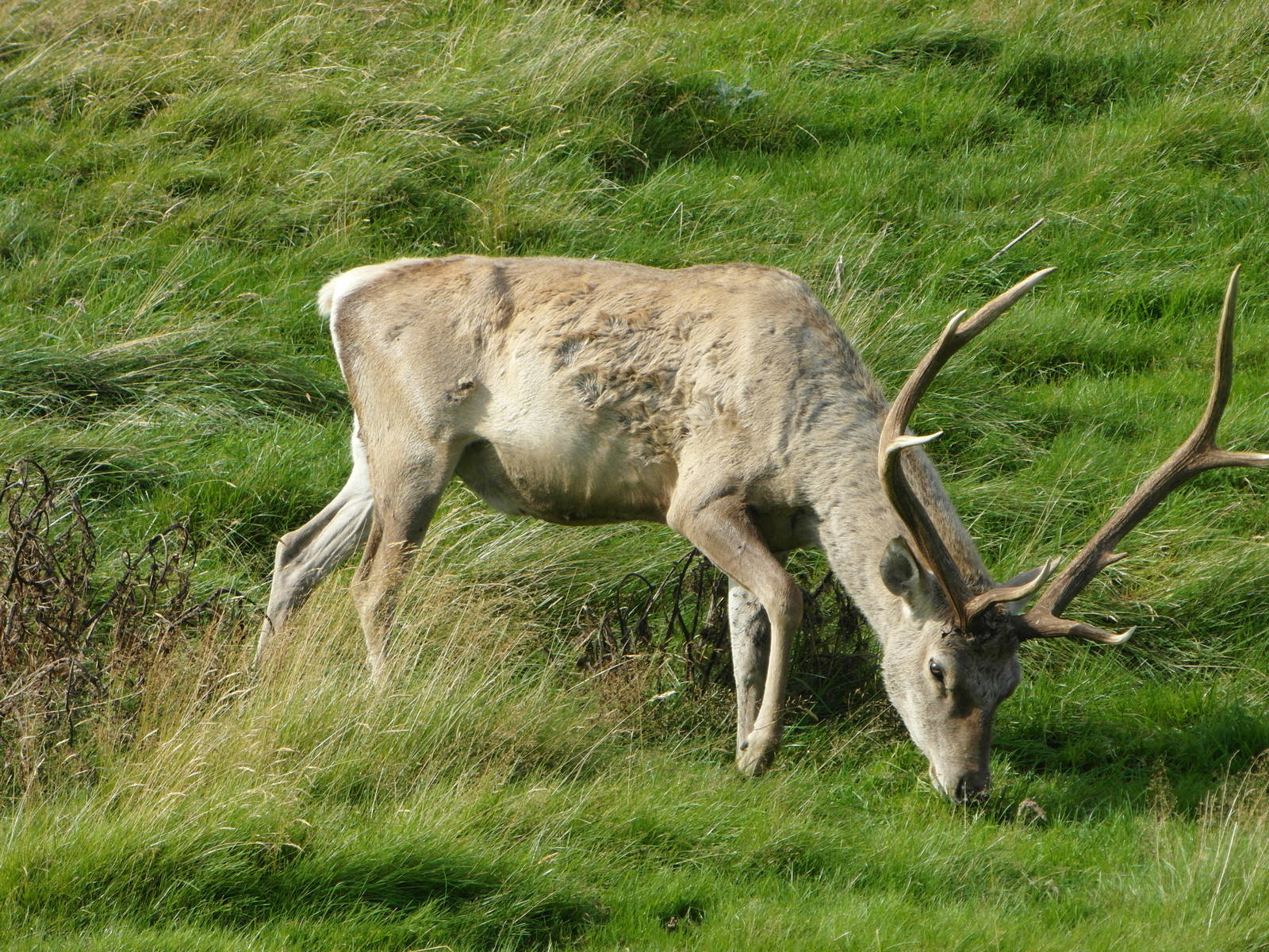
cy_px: 476
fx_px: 9605
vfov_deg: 5.7
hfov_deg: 7.6
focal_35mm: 262
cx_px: 634
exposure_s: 1/250
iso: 100
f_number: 5.1
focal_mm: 46.7
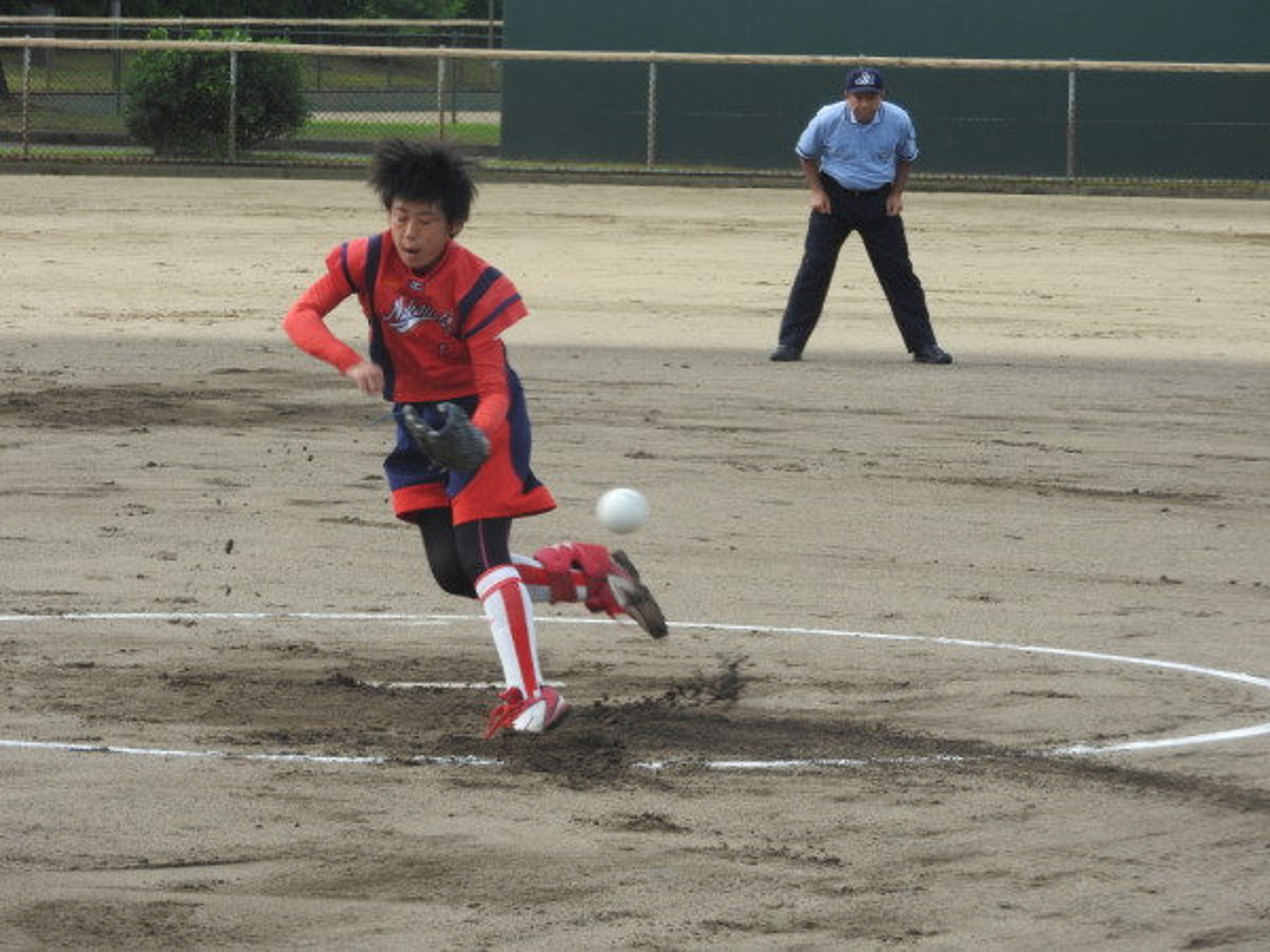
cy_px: 476
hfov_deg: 9.0
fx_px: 8071
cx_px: 635
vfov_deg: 6.8
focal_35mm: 220
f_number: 5.3
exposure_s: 1/200
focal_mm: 39.4
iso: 100
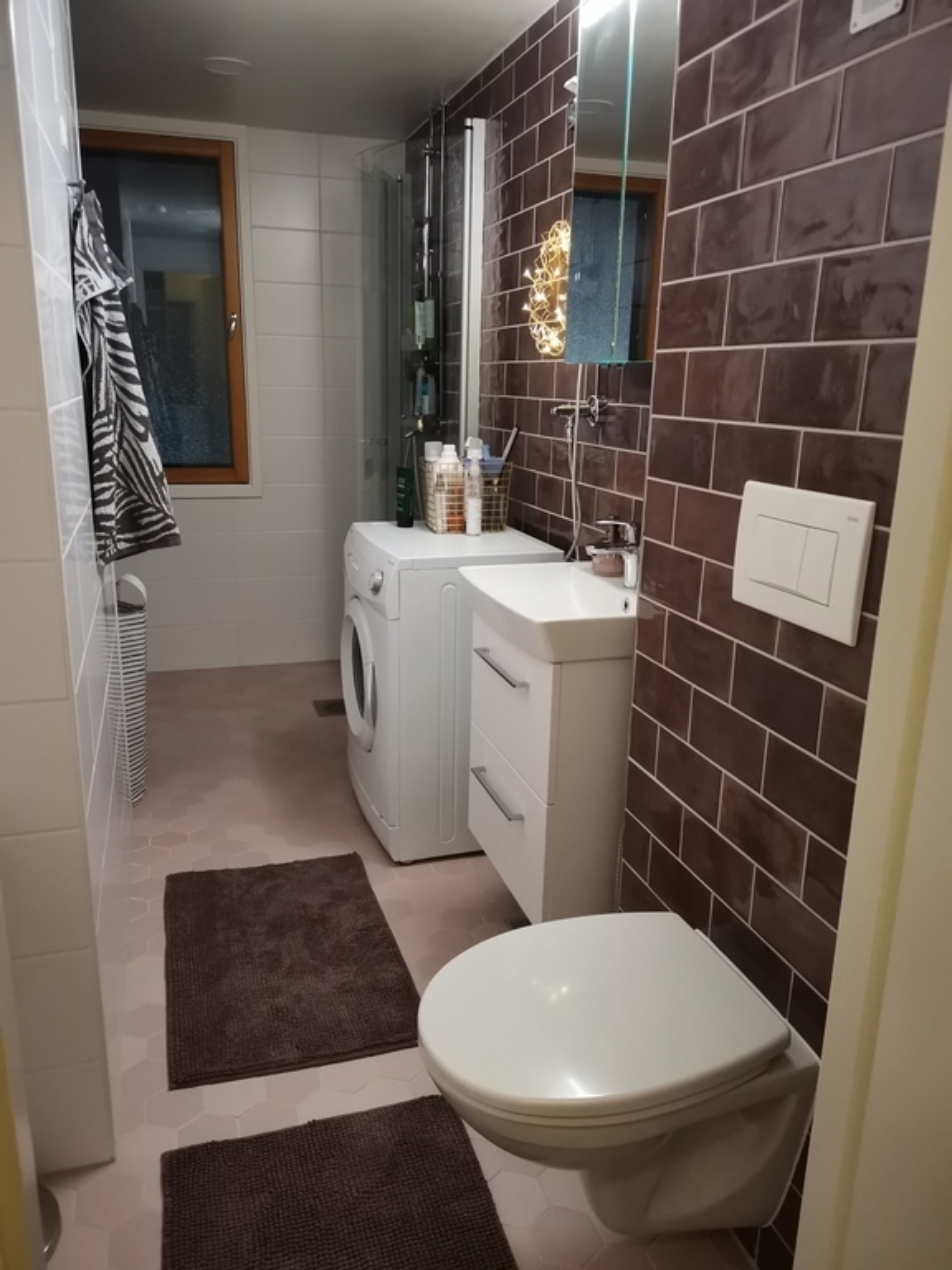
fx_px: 953
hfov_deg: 53.1
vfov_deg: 67.3
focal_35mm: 26
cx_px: 476
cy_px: 635
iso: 1250
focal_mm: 4.75
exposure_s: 1/25
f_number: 1.8
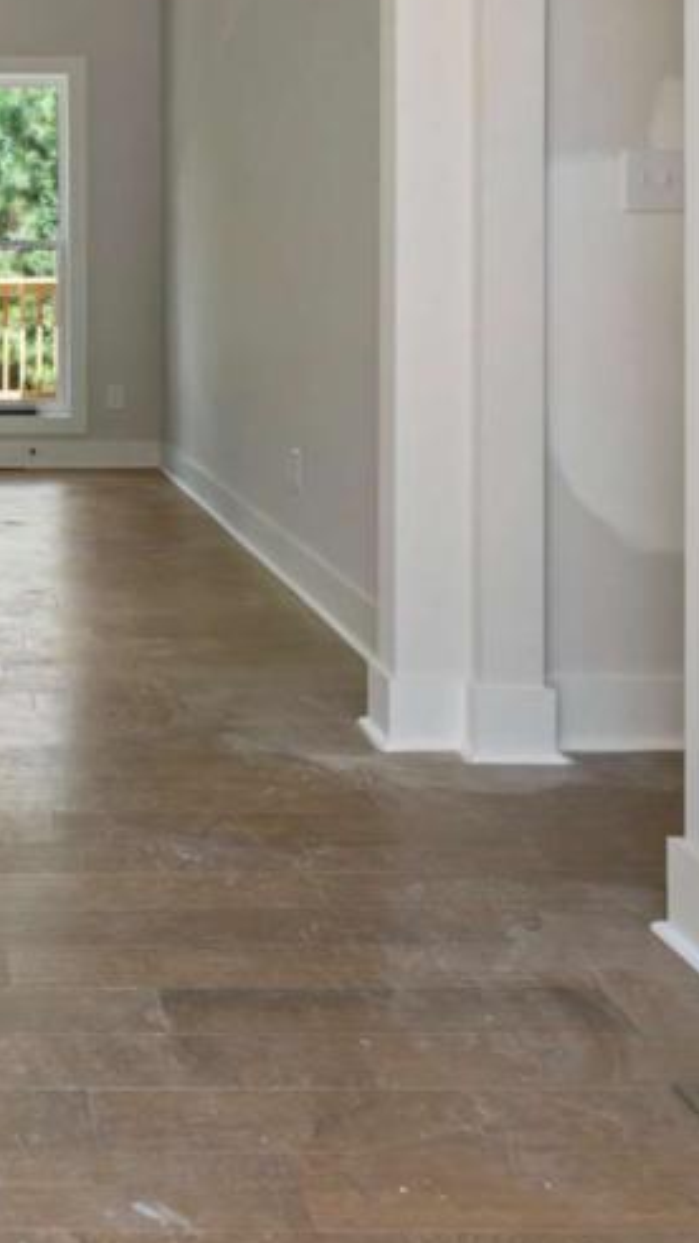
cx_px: -46
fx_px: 1394
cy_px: 284
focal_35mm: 42
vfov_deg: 46.1
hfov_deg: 26.2
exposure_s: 1/30
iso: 200
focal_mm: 11
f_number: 9
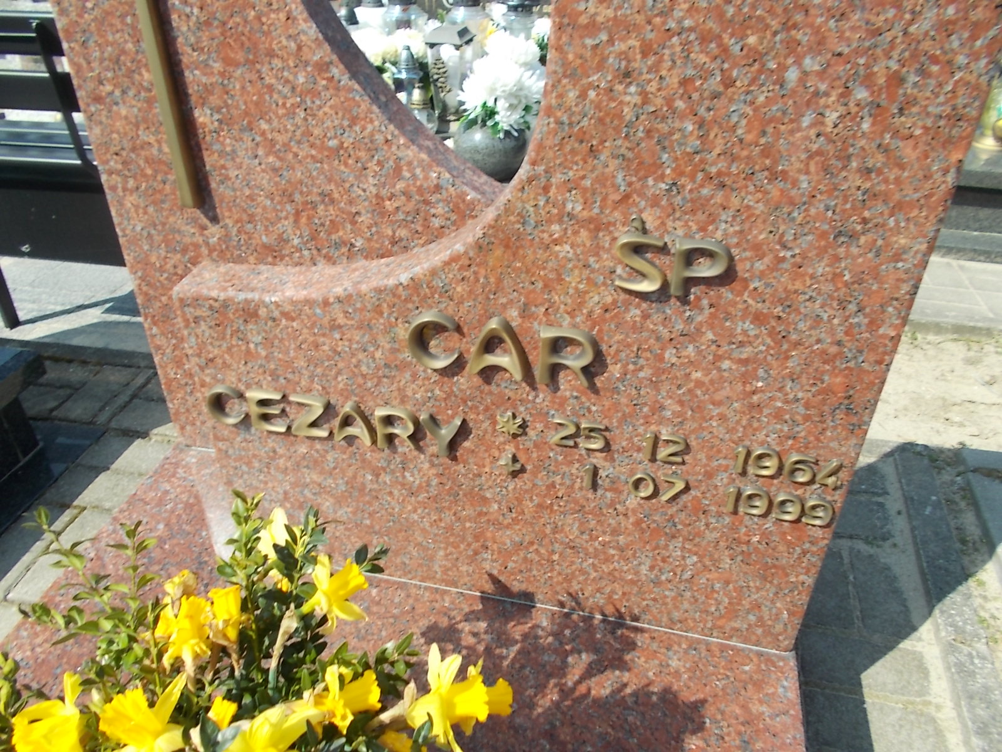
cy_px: 376
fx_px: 753
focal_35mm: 26
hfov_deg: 67.3
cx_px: 501
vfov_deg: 53.1
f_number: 8
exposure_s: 1/80
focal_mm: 4.6
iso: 80
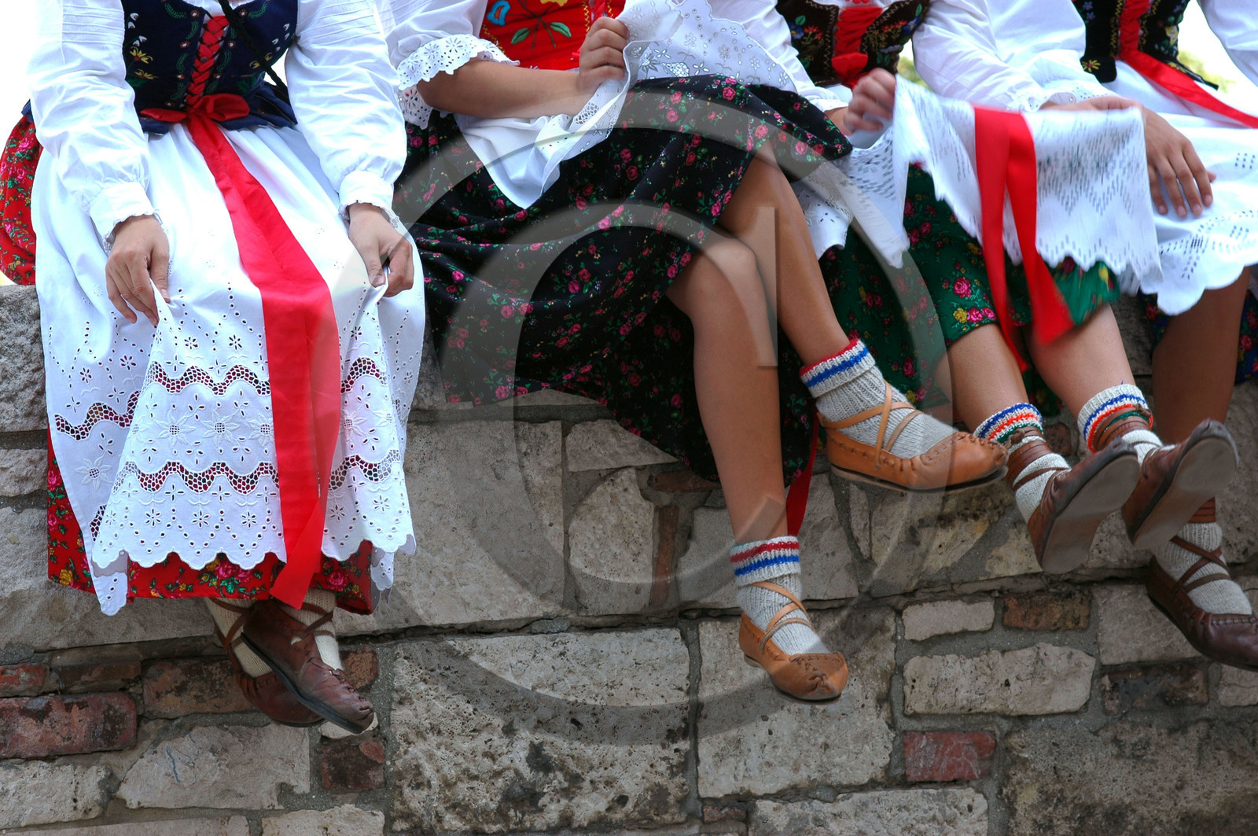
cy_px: 418
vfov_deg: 10.7
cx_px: 629
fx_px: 4450
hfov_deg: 16.1
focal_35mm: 128
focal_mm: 85
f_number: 6.3
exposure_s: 1/160
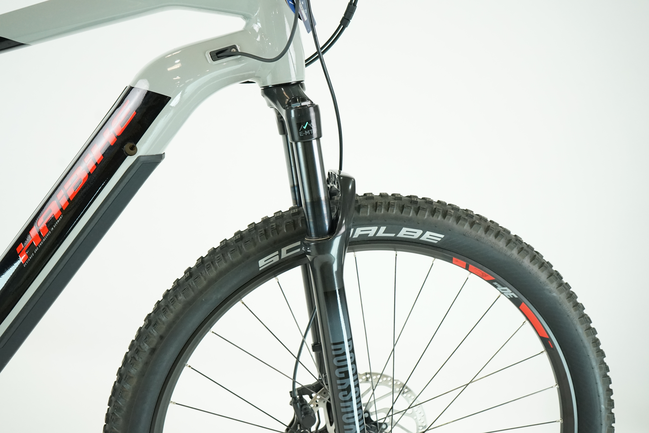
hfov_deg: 50.7
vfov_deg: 35.1
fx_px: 685
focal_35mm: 38
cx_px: 324
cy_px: 216
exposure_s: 1/200
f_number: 5.6
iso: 2500
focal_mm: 38
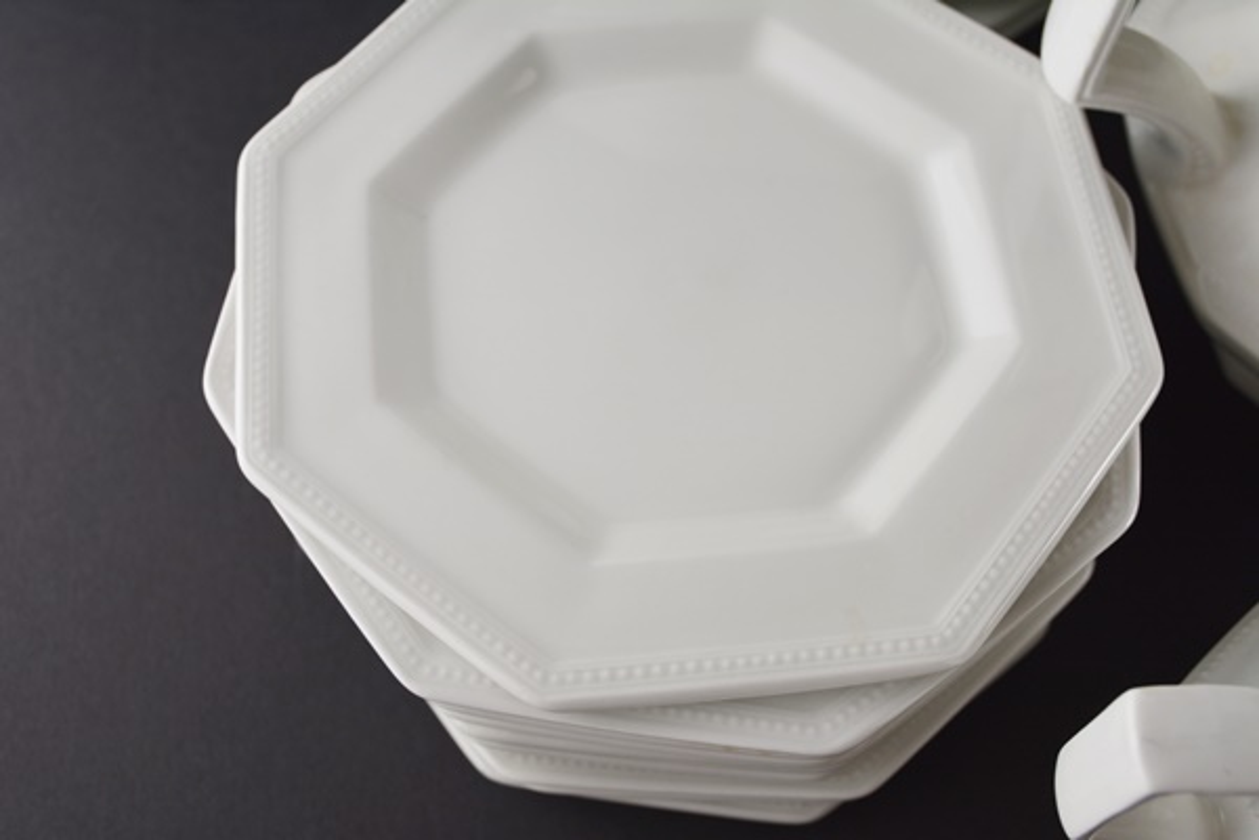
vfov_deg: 31.9
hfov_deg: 46.4
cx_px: 630
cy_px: 420
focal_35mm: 42
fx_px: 1469
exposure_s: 1/125
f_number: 5.6
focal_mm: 28
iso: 250
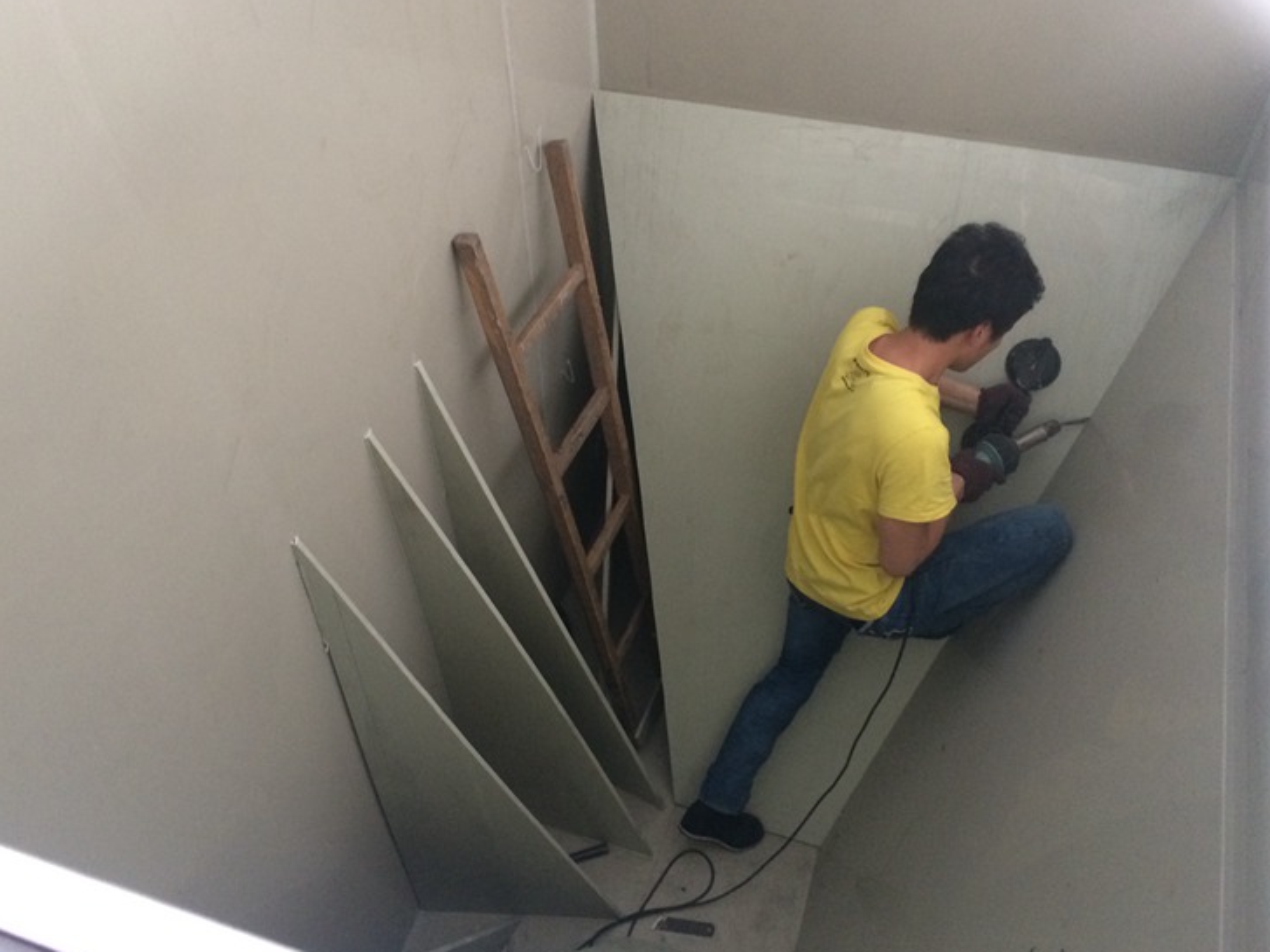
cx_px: 611
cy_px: 480
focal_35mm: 33
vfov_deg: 42.9
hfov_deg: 55.3
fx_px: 1211
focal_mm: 4.12
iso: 320
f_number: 2.2
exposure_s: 1/17
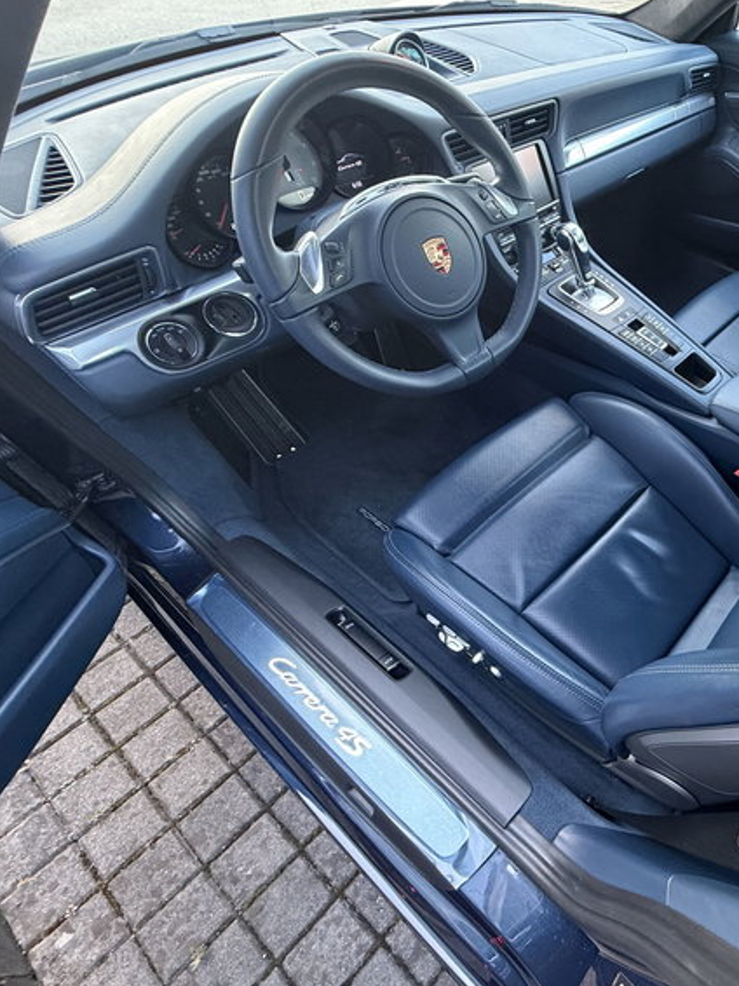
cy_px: 490
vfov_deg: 84.7
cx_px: 661
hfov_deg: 58.9
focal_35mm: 19
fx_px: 541
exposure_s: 1/60
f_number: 2.2
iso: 400
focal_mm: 2.22
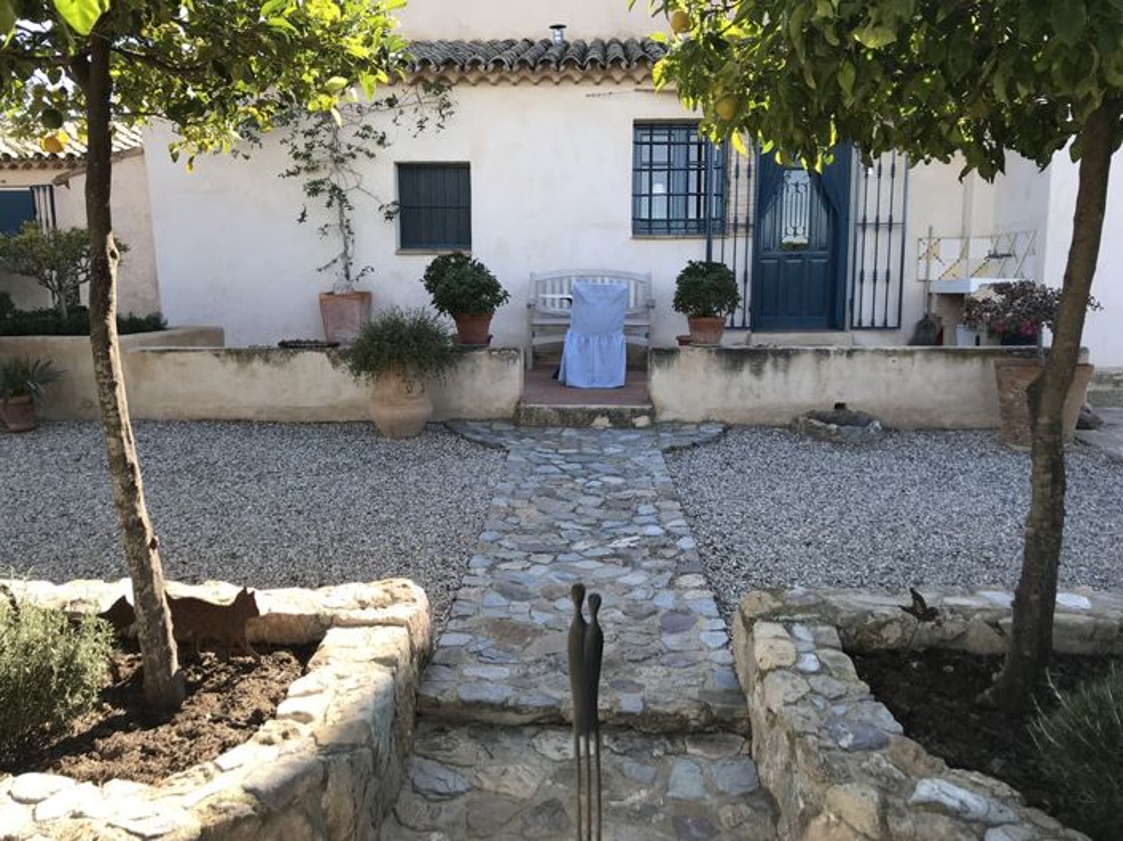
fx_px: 908
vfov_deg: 49.7
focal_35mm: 28
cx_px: 562
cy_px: 420
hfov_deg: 63.5
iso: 20
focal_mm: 3.99
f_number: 1.8
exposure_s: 1/526
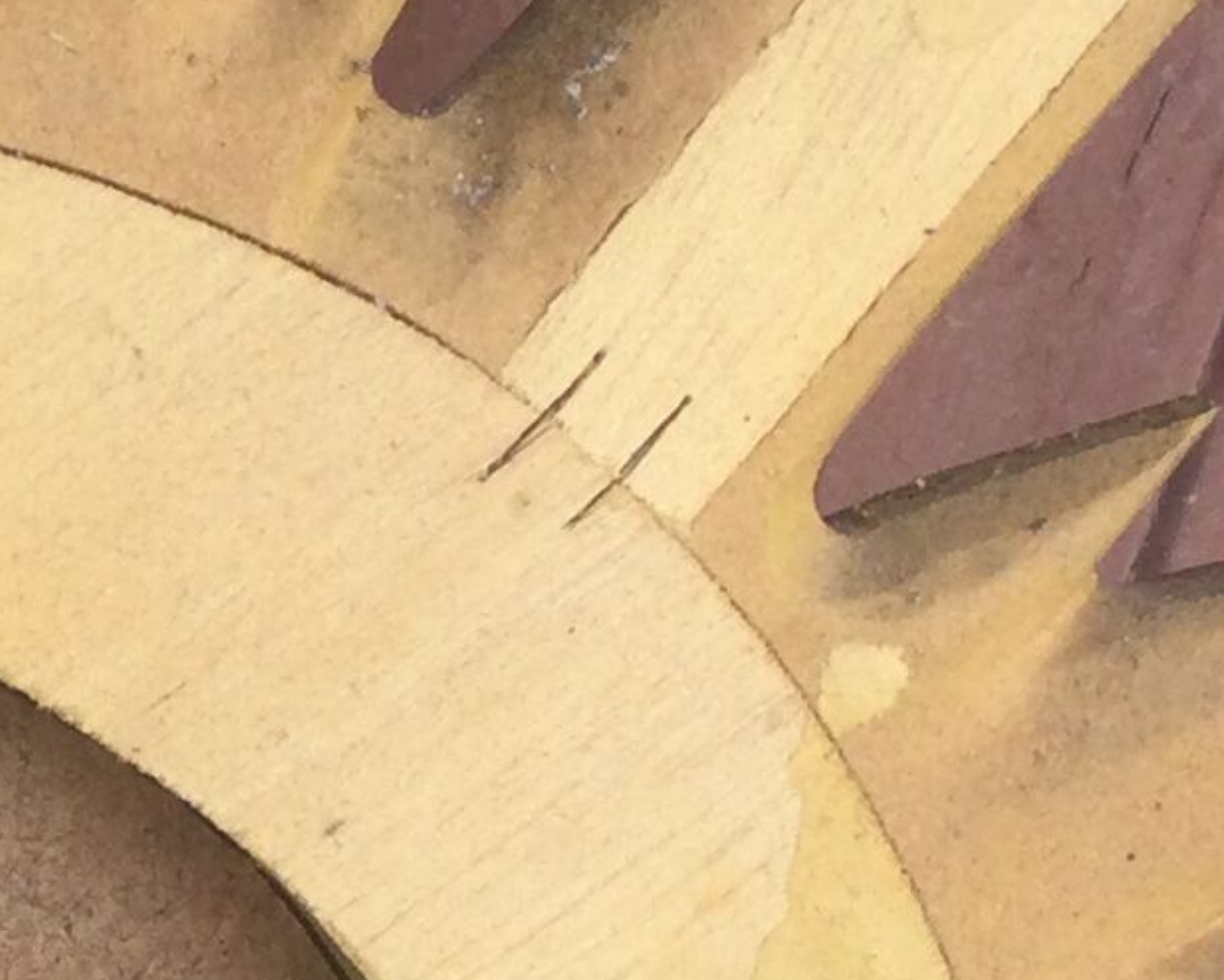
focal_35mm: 160
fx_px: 5798
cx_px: -488
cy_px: 1248
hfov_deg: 11.6
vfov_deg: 9.5
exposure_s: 1/283
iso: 25
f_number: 2.4
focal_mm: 3.3
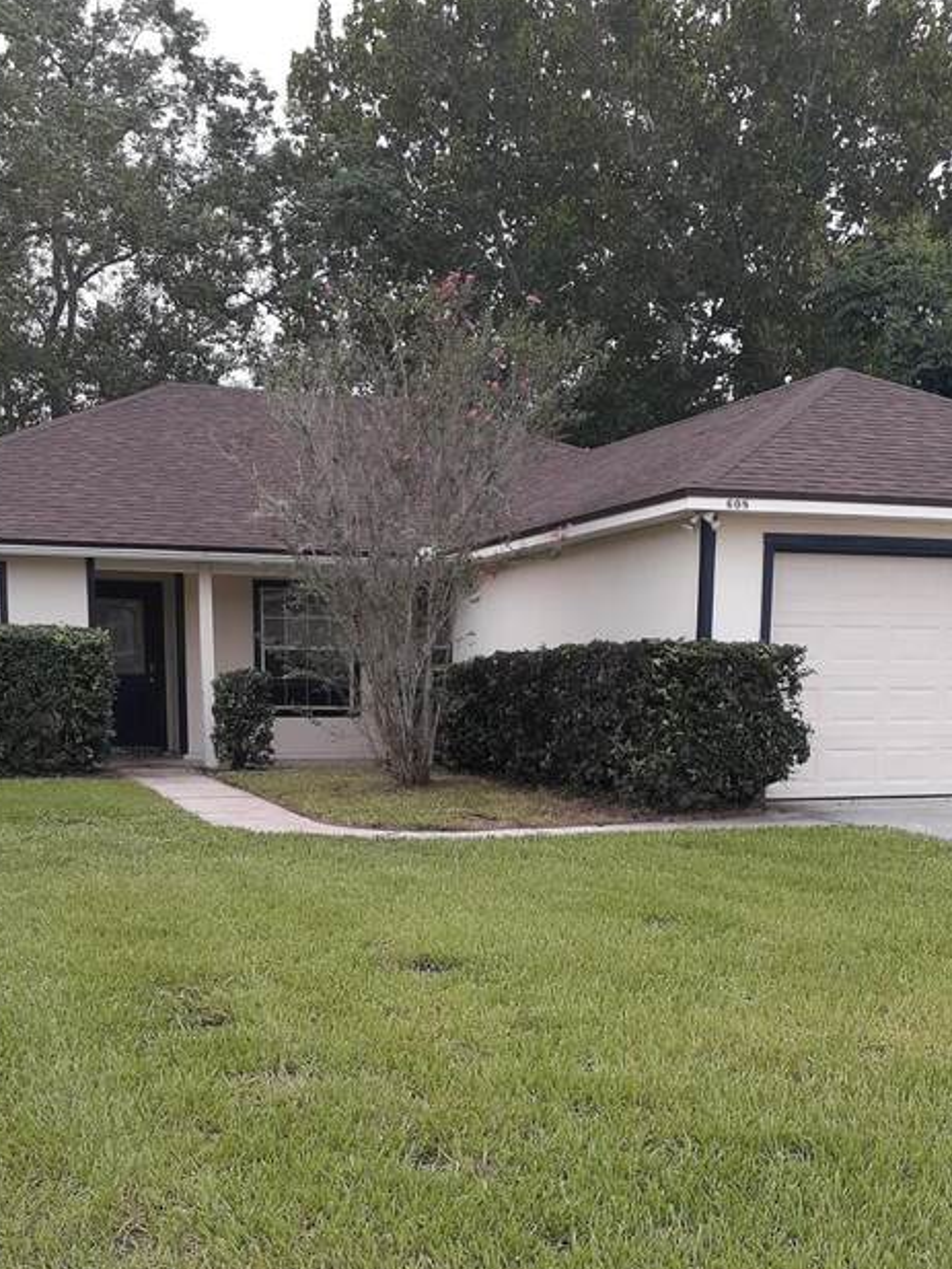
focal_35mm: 42
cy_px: 940
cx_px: 413
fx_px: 1540
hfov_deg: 34.3
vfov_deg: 43.5
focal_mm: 3.6
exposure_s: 1/120
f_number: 1.9
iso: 40
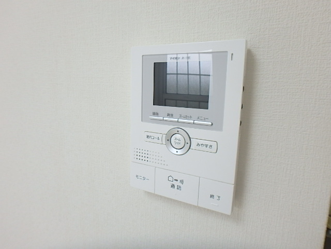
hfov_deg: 79.0
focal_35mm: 21
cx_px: 166
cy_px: 124
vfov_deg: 63.4
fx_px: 201
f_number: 3.5
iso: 200
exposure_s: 1/50
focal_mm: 3.7
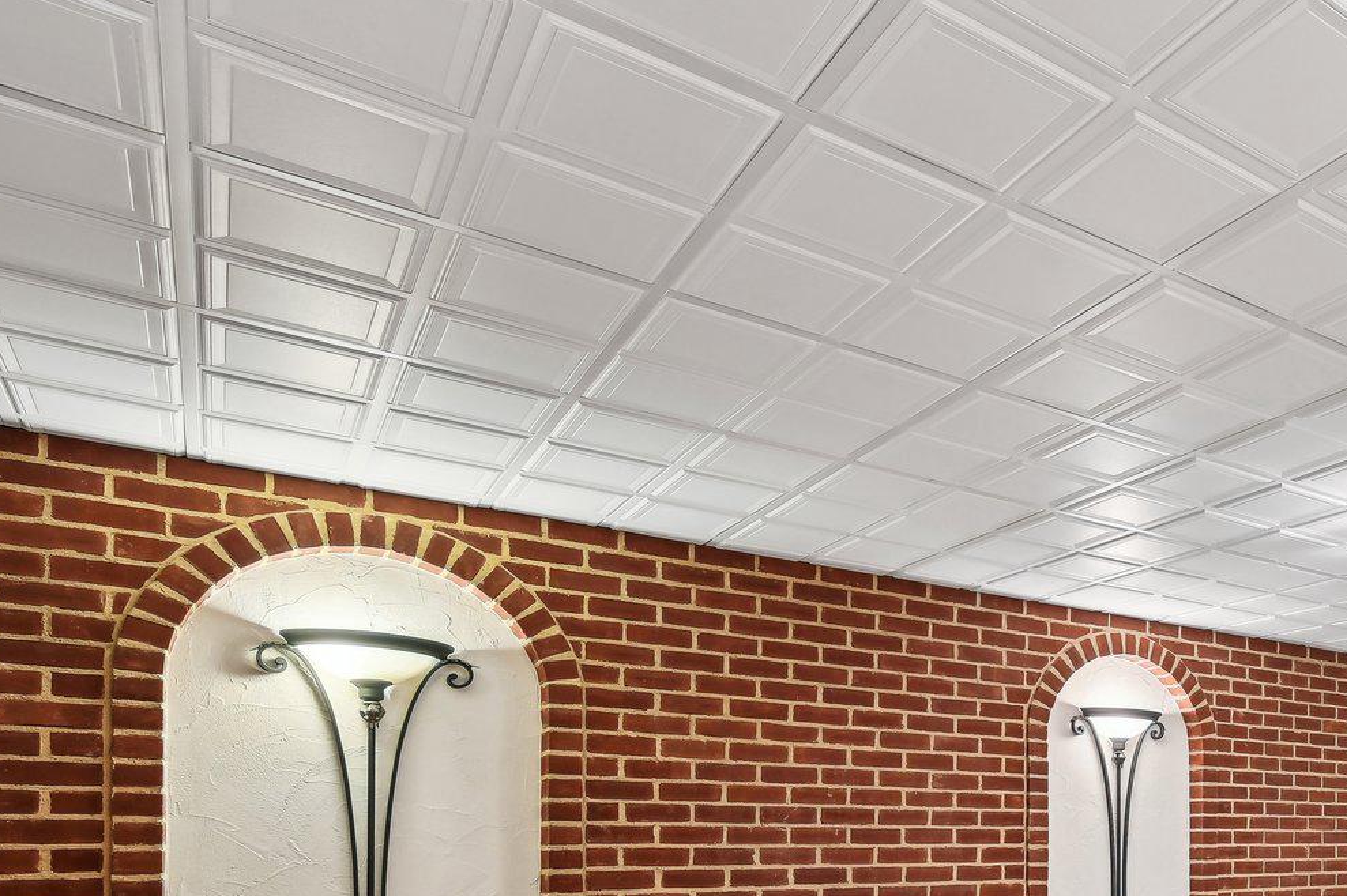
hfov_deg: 56.1
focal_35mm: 29
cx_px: 1182
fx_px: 1084
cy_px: 835
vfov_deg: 40.8
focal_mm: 14
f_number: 8
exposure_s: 1/4
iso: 400
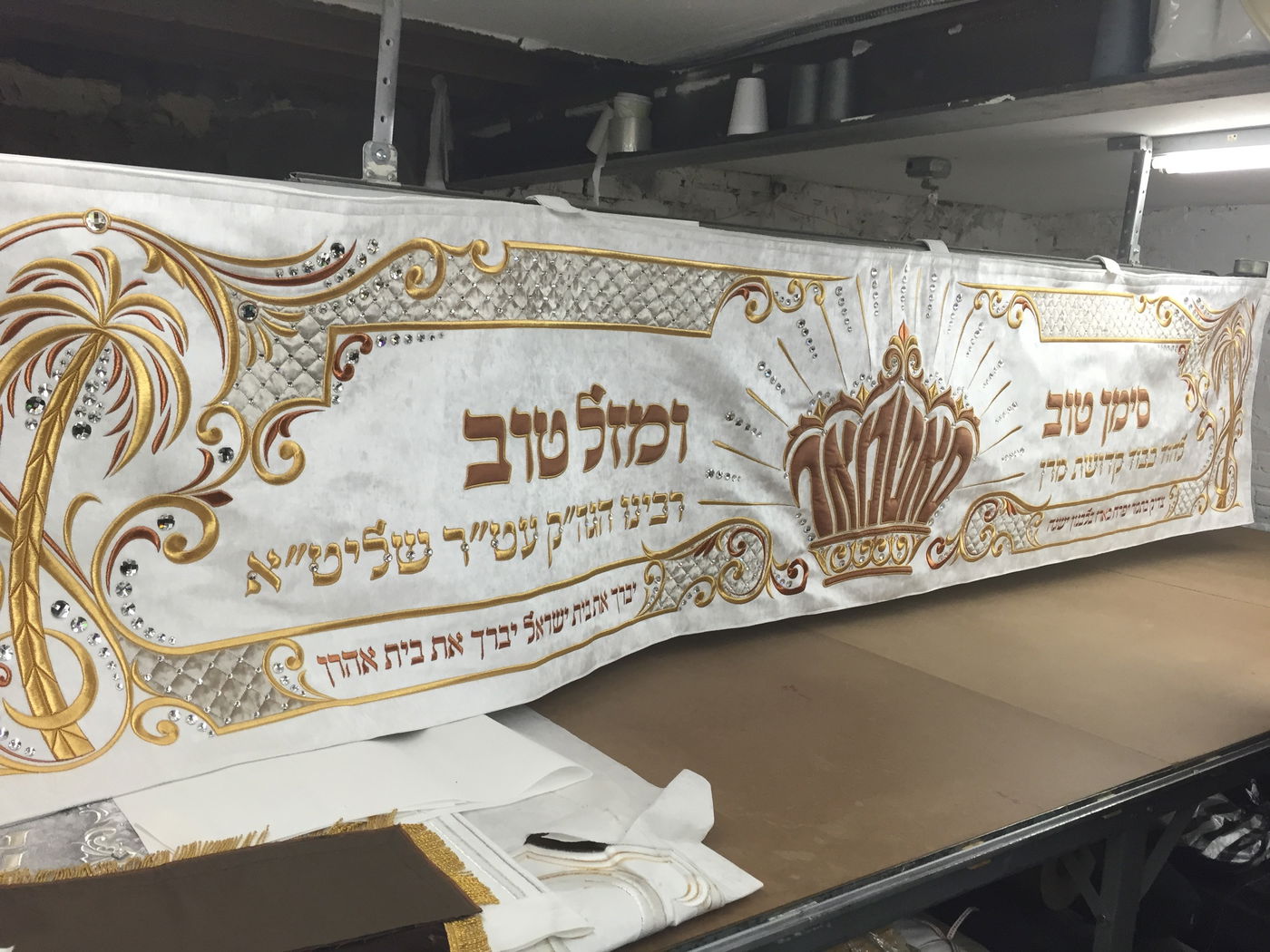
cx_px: 635
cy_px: 476
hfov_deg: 61.7
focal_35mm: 29
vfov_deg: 48.2
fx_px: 1064
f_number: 2.2
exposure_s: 1/30
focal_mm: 4.15
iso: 32
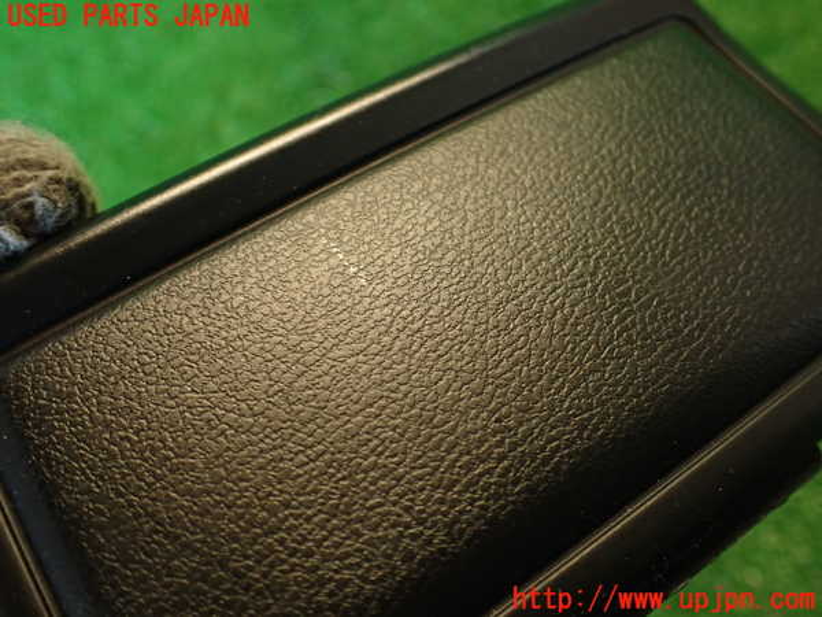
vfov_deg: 44.2
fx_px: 760
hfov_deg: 56.8
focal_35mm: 32
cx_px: 411
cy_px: 308
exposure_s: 1/30
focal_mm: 5.79
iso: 250
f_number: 2.4
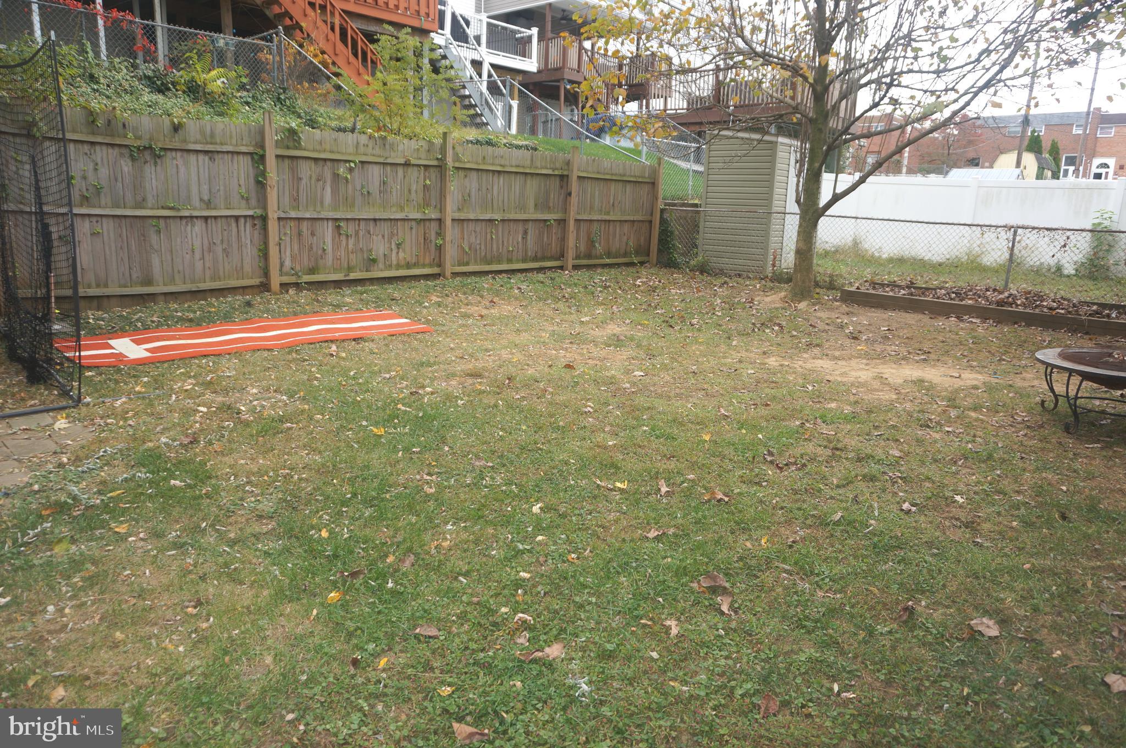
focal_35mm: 24
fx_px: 750
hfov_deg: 73.8
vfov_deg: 53.0
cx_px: 563
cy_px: 374
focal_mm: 16
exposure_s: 1/160
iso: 100
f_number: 4
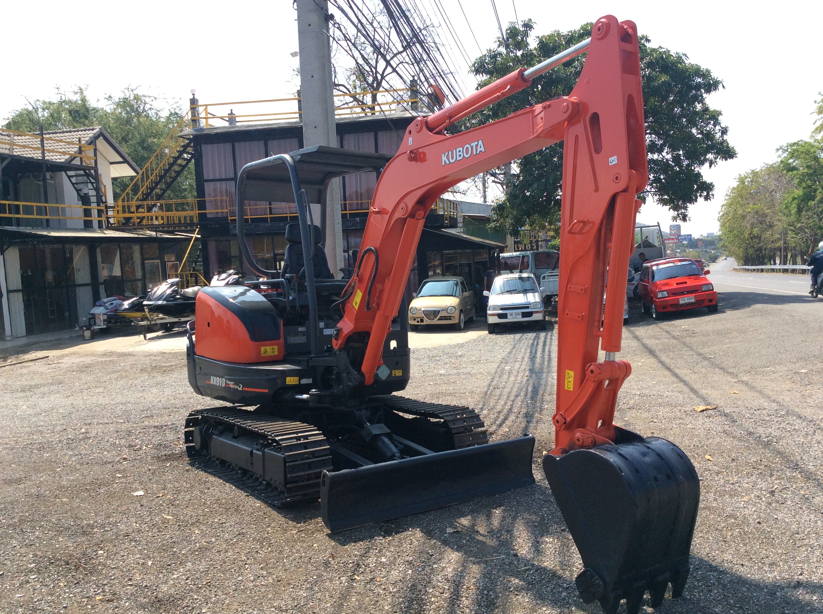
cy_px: 307
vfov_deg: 44.1
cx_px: 412
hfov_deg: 56.9
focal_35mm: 32
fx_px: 760
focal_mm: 3.3
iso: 32
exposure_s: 1/923
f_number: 2.4
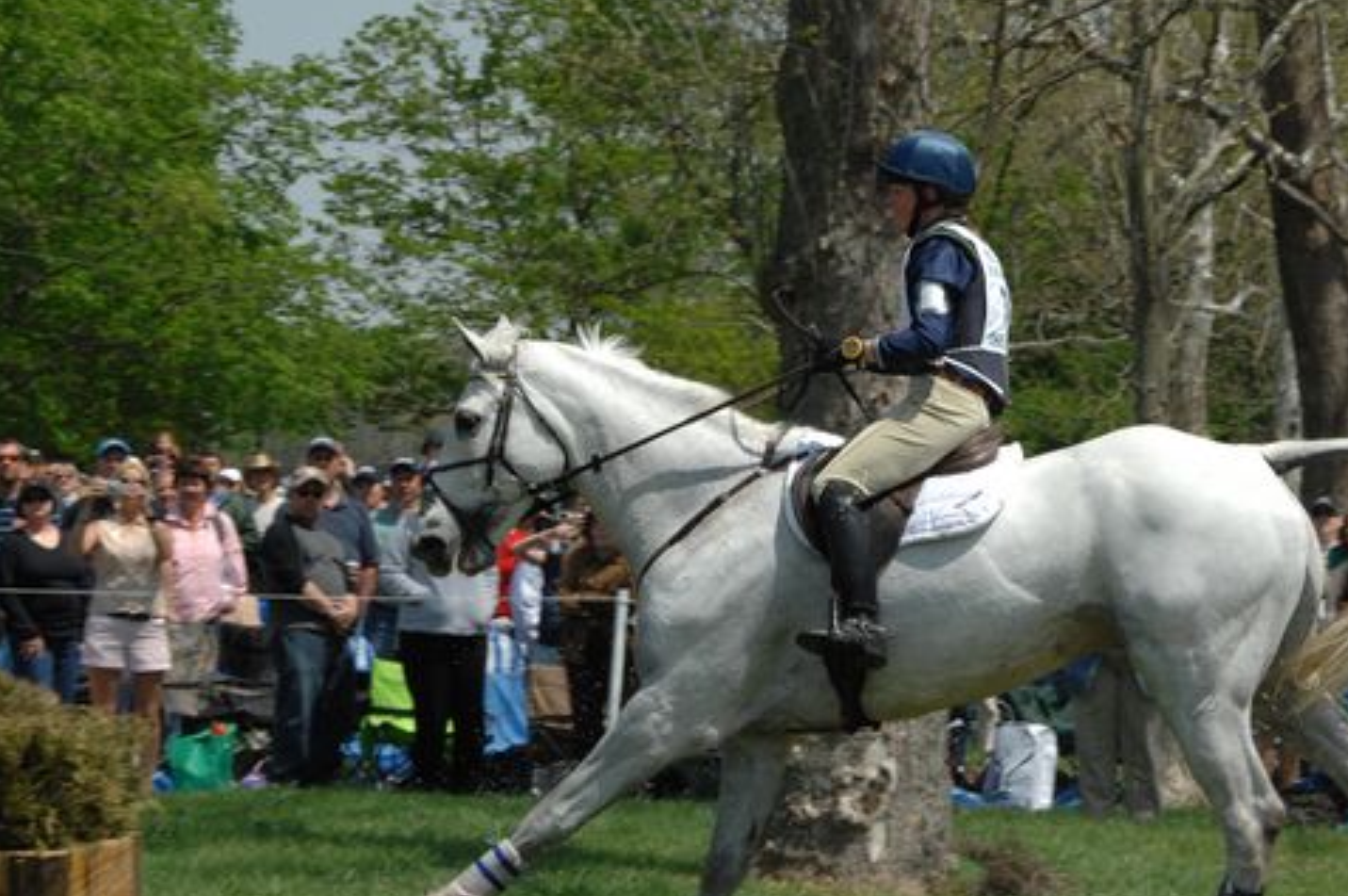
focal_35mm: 161
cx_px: 831
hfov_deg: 12.8
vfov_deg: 8.5
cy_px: 476
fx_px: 6022
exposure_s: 1/500
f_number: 13
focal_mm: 80
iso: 500
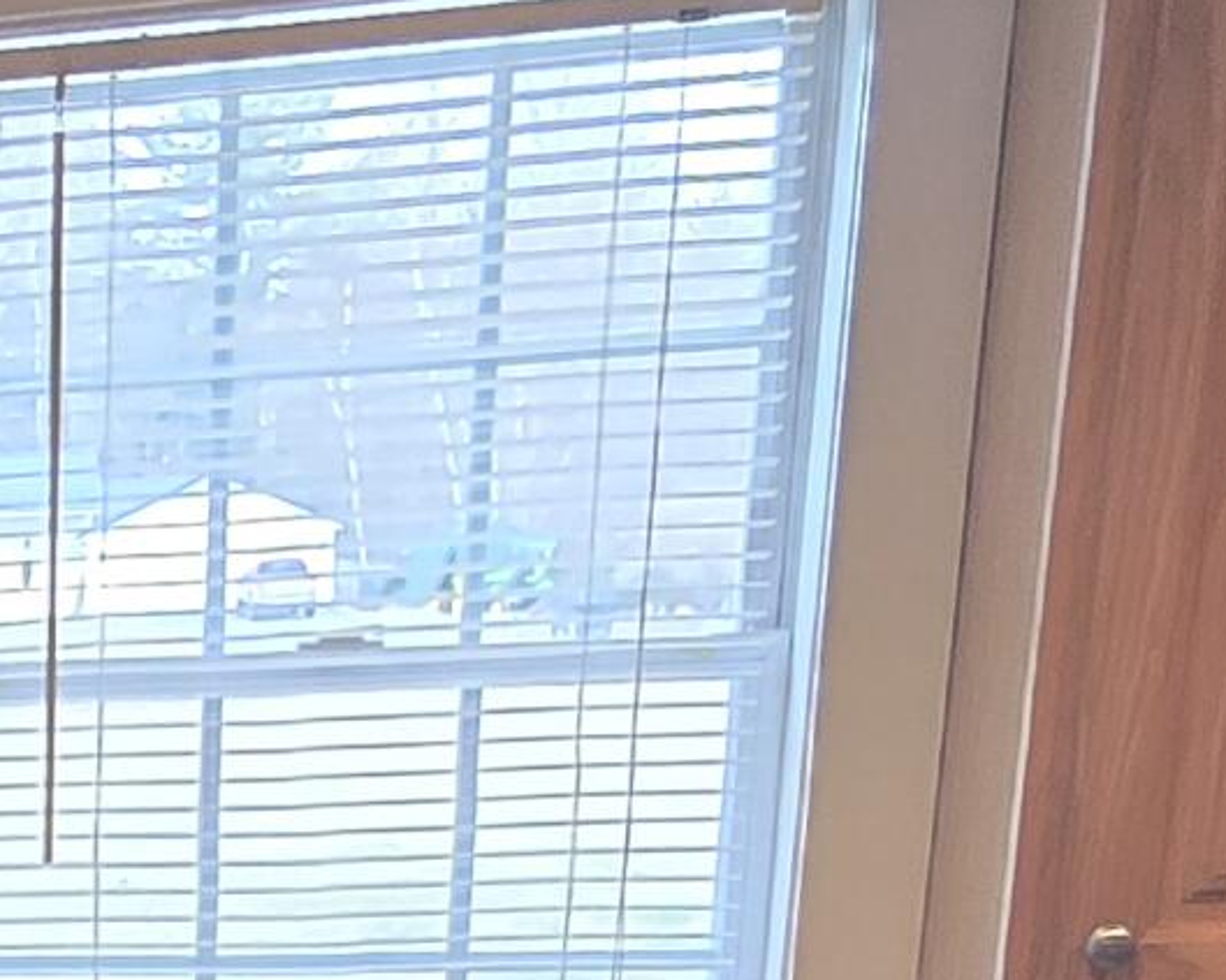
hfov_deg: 22.7
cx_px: -494
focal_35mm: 72
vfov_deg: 18.2
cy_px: 1596
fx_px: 2612
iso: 200
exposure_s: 1/60
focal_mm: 2.2
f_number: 2.2
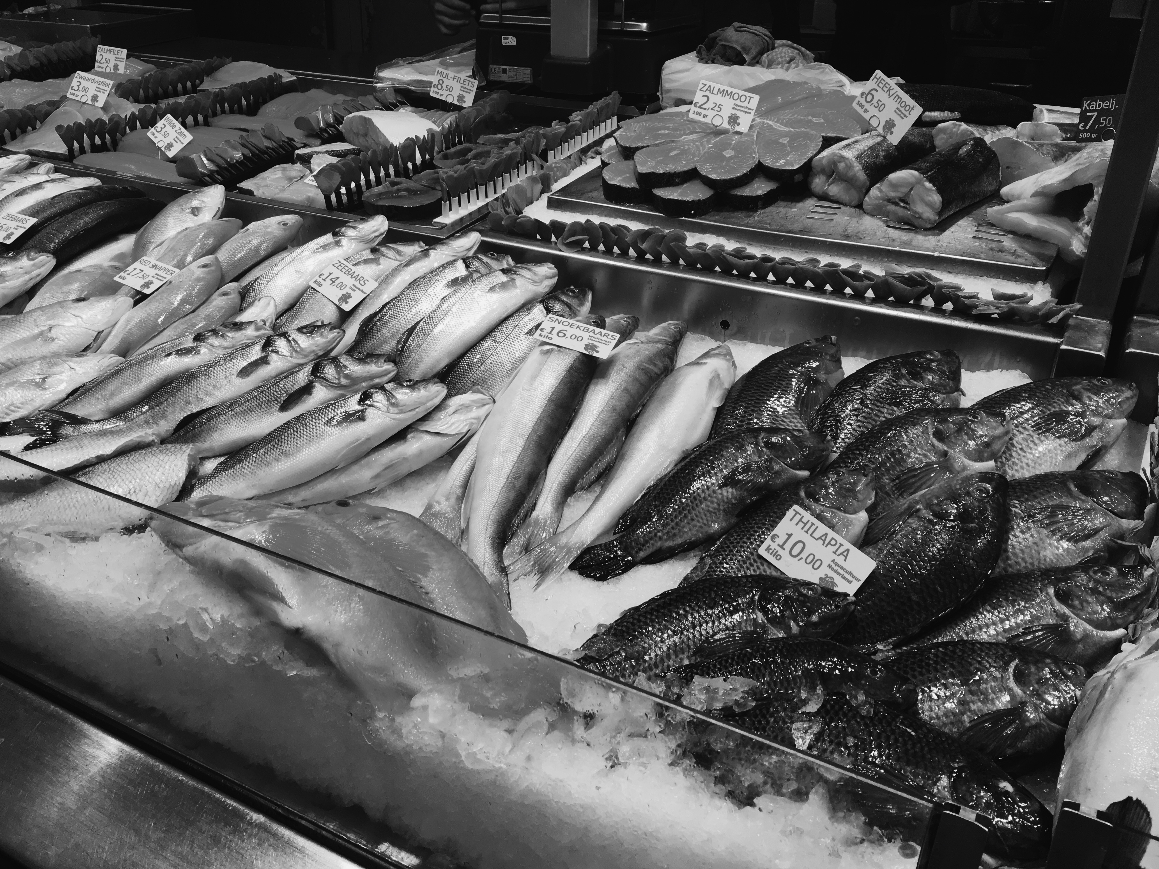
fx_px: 971
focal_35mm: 29
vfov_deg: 48.2
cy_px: 434
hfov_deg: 61.7
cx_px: 580
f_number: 2.2
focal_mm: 4.15
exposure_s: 1/100
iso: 32
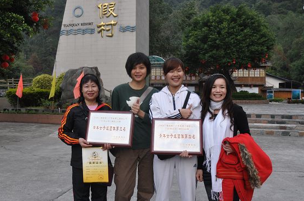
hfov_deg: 55.8
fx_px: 286
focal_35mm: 34
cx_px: 137
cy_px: 115
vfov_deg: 38.6
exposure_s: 1/320
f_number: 9
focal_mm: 18
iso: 320
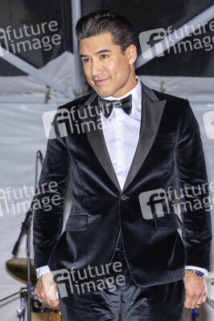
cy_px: 160
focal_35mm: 85
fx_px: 759
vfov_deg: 23.9
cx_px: 107
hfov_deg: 16.0
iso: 800
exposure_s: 1/200
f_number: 5.6
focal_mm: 85
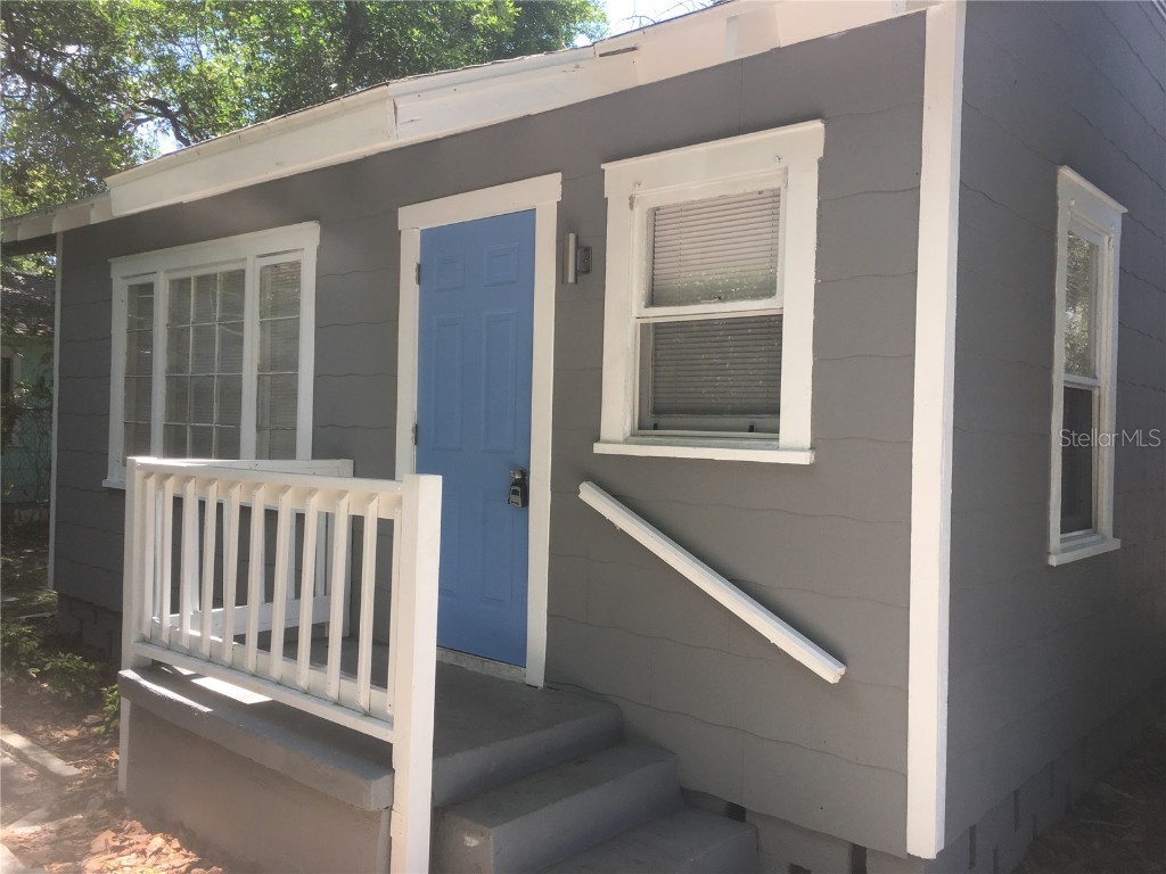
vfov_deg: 48.2
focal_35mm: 29
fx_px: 977
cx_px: 583
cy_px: 437
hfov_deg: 61.7
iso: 25
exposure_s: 1/323
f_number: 2.2
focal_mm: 4.15
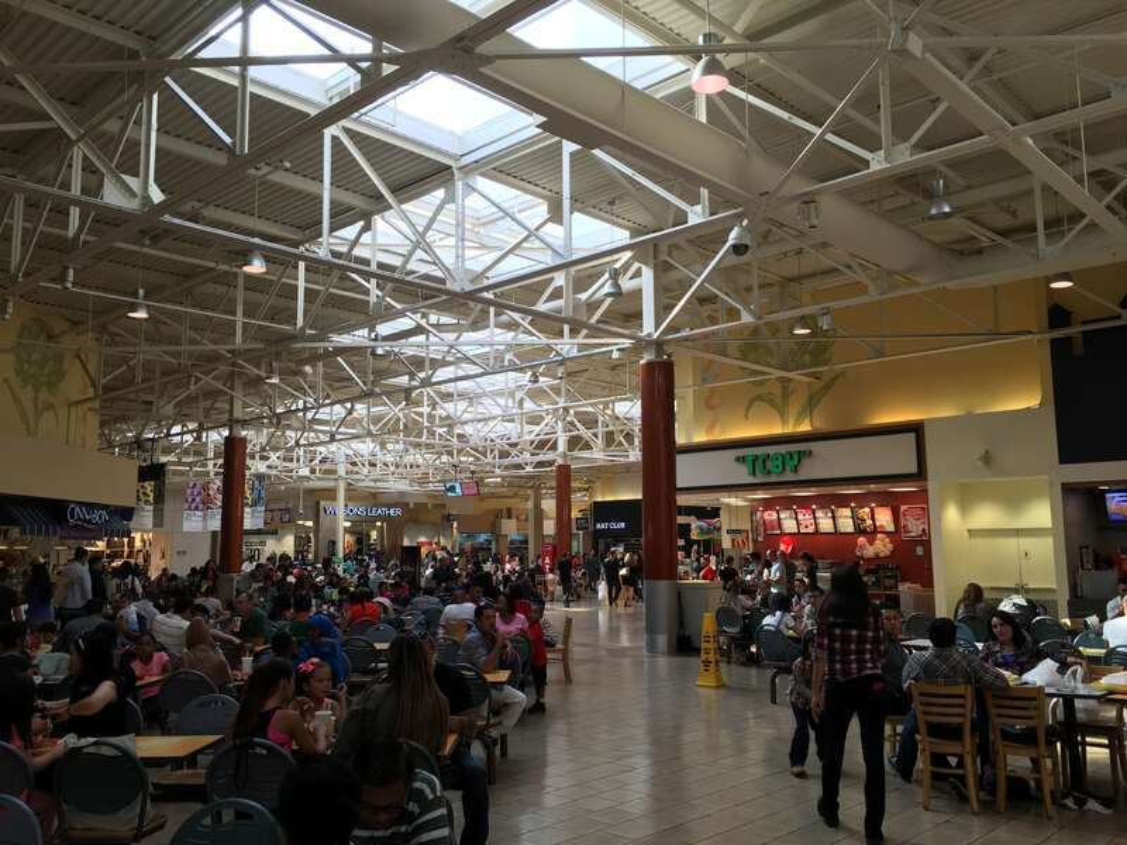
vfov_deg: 48.2
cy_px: 422
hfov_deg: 61.7
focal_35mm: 29
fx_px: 944
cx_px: 564
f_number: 2.2
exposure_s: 1/60
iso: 32
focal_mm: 4.15
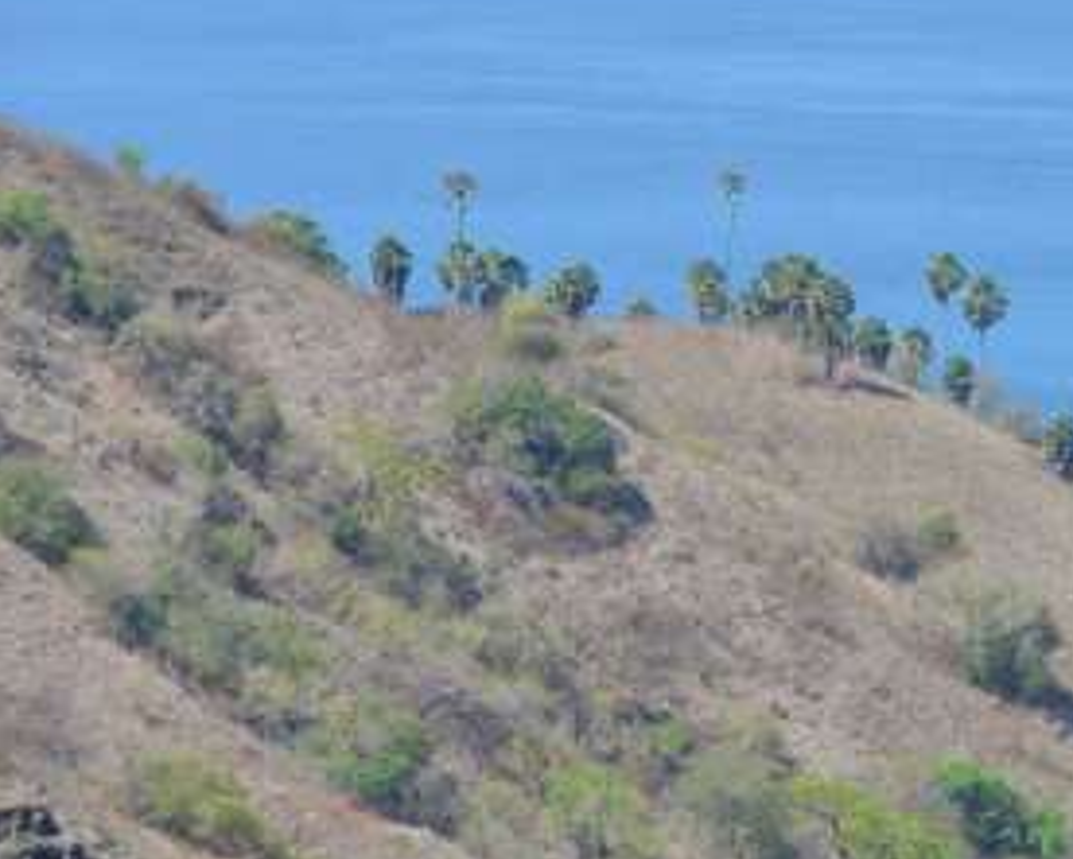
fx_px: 17282
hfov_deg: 3.5
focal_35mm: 544
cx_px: 1477
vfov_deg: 2.8
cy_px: 233
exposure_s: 1/400
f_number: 10
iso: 250
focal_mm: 200
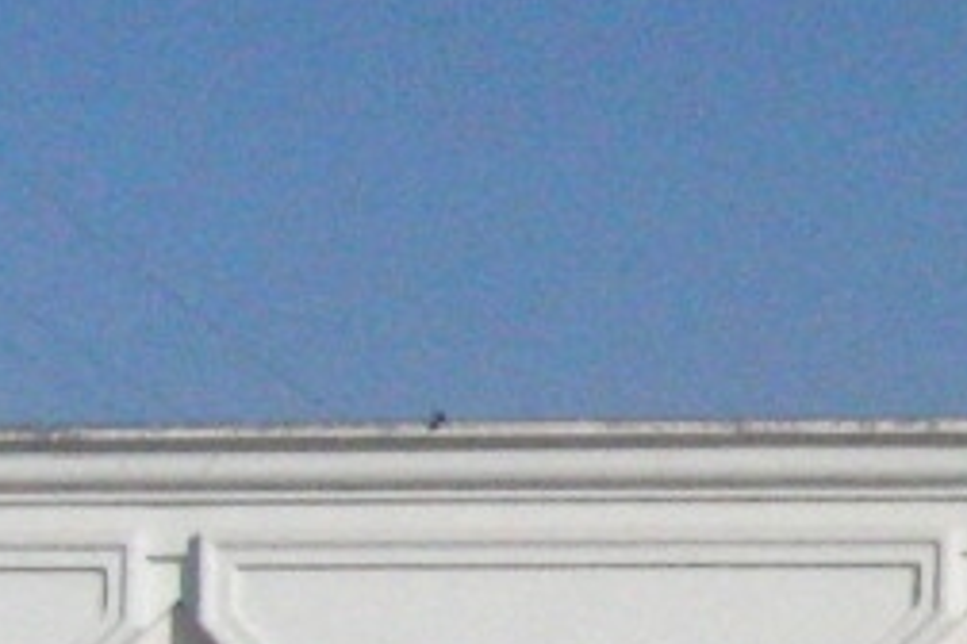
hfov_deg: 8.1
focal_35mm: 235
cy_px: 799
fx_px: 6312
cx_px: 2226
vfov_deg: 5.8
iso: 400
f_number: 13.6
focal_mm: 6.3
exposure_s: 1/822
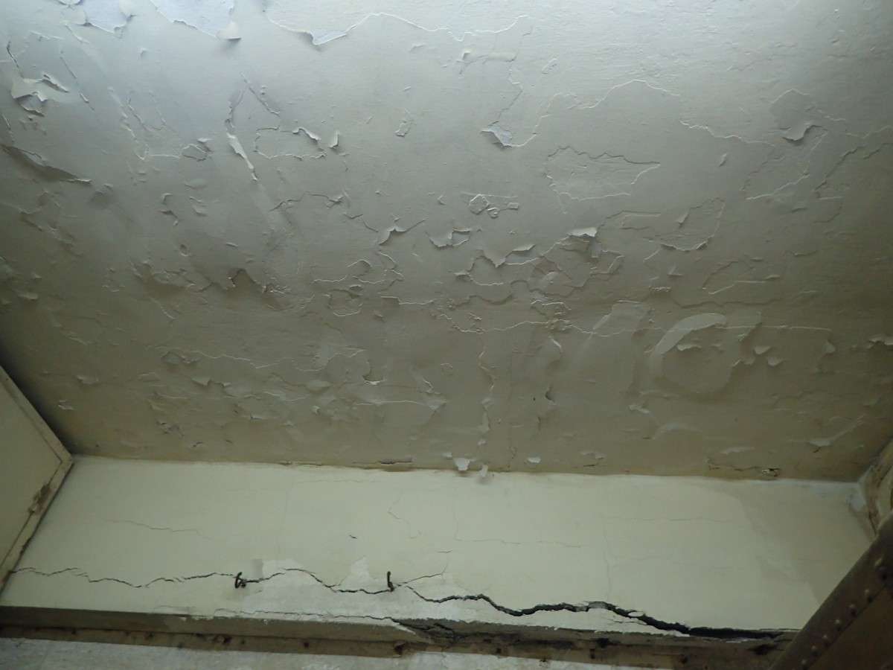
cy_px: 335
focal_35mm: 25
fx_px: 645
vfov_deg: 54.9
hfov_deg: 69.4
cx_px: 446
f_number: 2
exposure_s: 1/40
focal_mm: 4.5
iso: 200
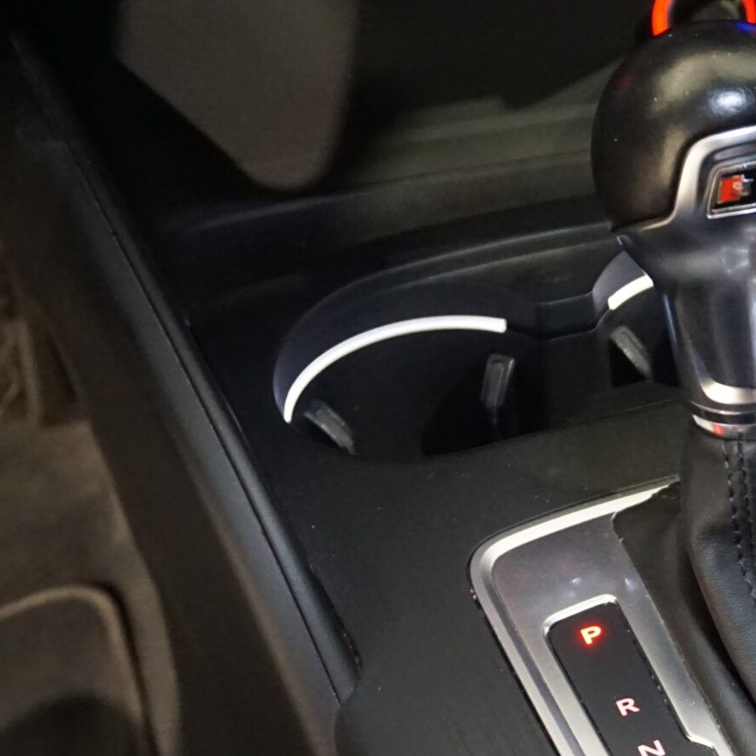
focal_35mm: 74
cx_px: 855
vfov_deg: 22.8
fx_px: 1828
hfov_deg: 22.0
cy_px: 672
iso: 3200
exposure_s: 1/13
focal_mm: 20
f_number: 4
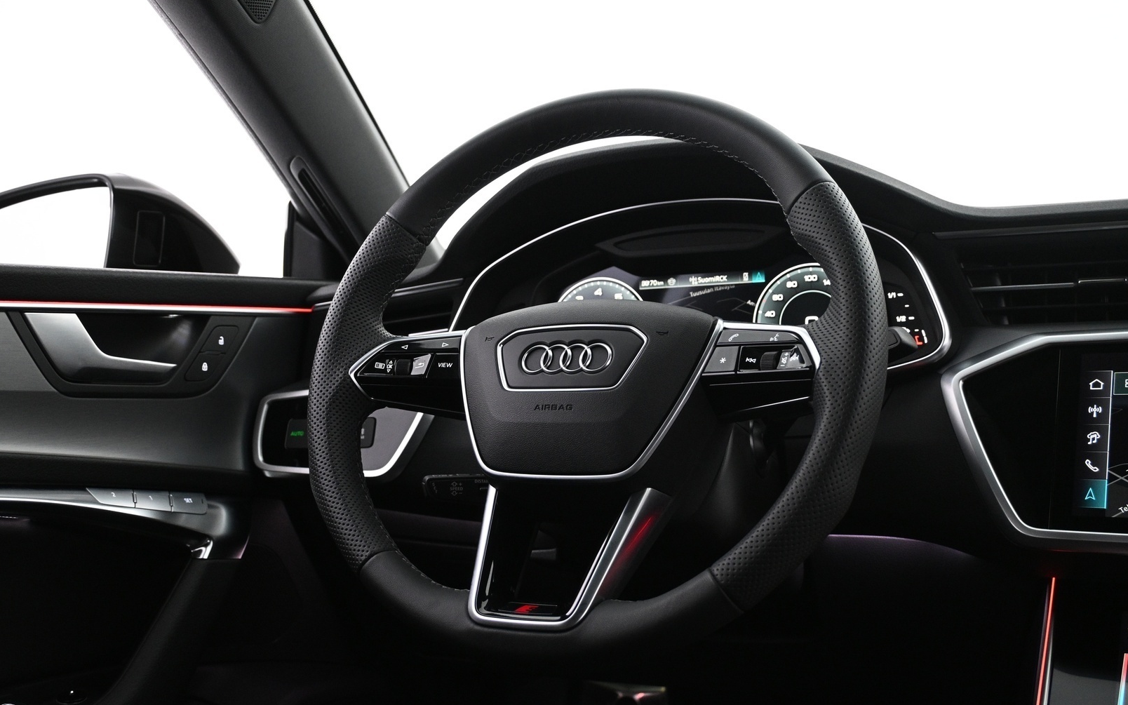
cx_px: 568
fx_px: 1184
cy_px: 340
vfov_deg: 33.2
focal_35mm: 39
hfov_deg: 50.9
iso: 1600
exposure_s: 1/25
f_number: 4.2
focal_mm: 25
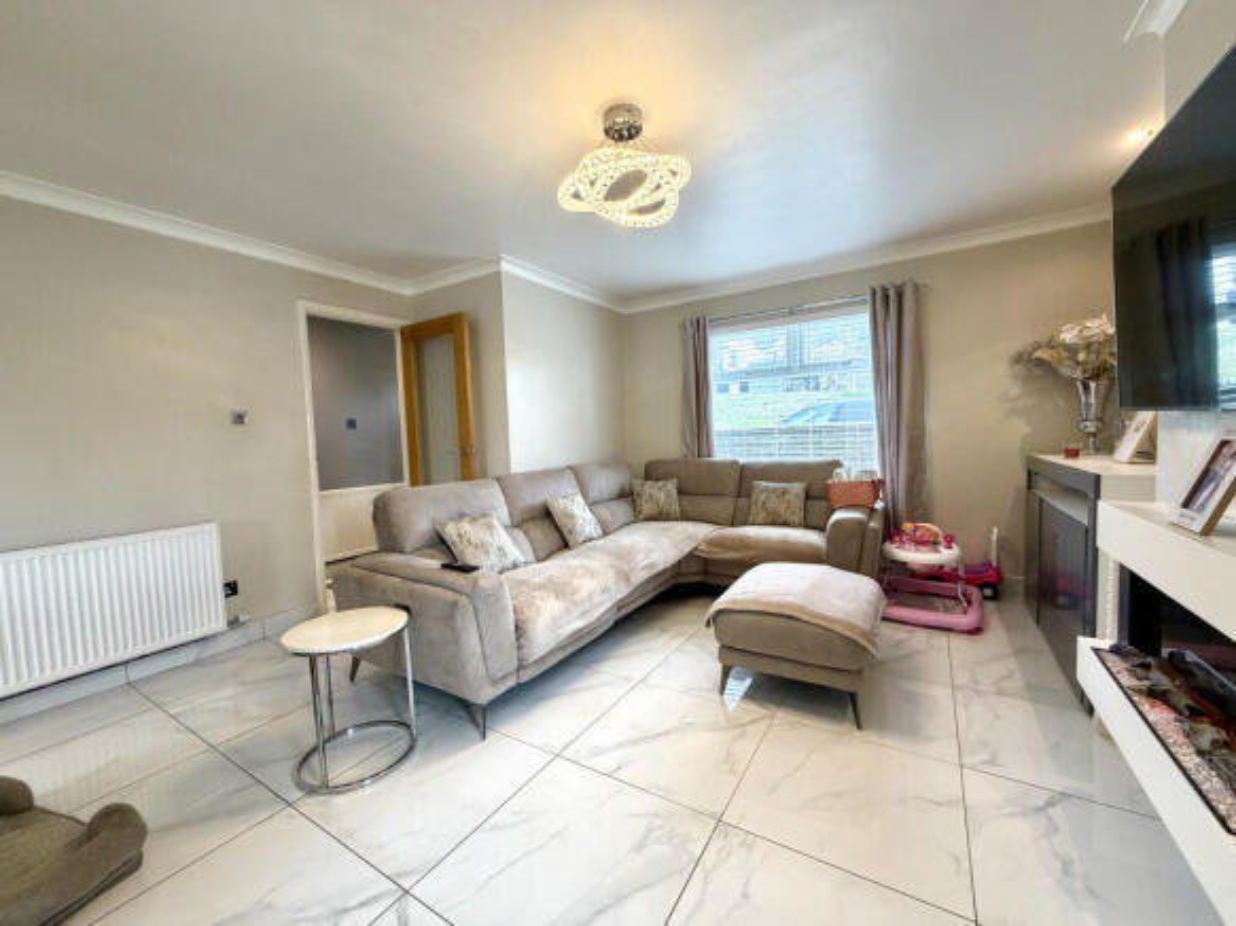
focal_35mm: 14
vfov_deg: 85.7
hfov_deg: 102.1
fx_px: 500
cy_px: 463
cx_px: 618
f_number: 2.2
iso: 200
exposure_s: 1/100
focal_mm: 2.22
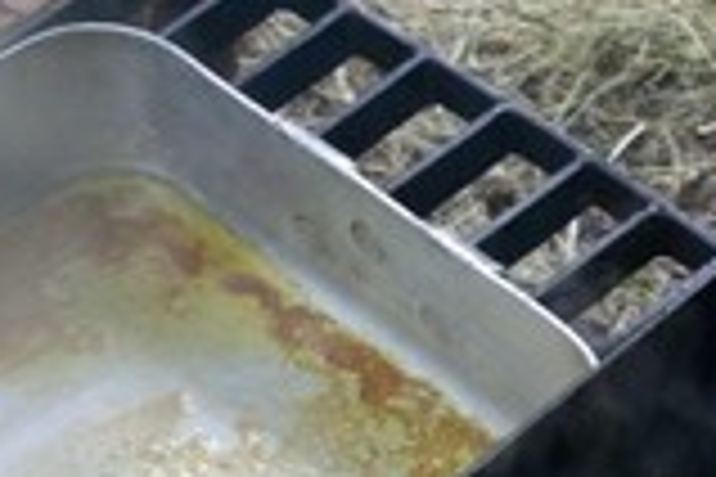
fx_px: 5410
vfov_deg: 5.0
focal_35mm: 272
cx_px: 928
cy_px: 778
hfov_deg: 7.5
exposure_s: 1/50
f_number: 5.6
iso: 400
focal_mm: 45
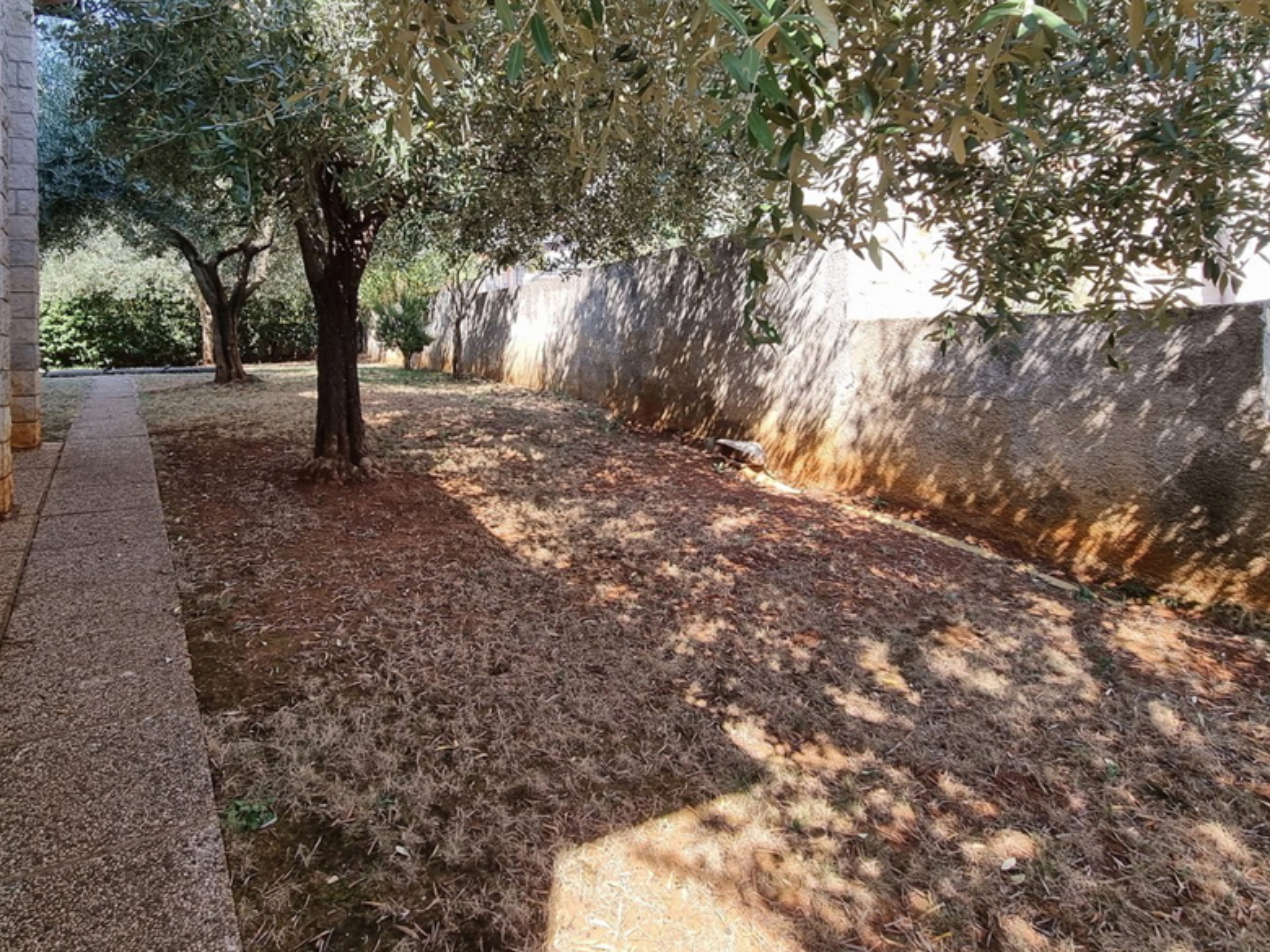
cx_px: 573
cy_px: 316
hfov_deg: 81.5
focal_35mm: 20
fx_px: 734
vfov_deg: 64.2
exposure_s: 1/357
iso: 50
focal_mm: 2.2
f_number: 2.2
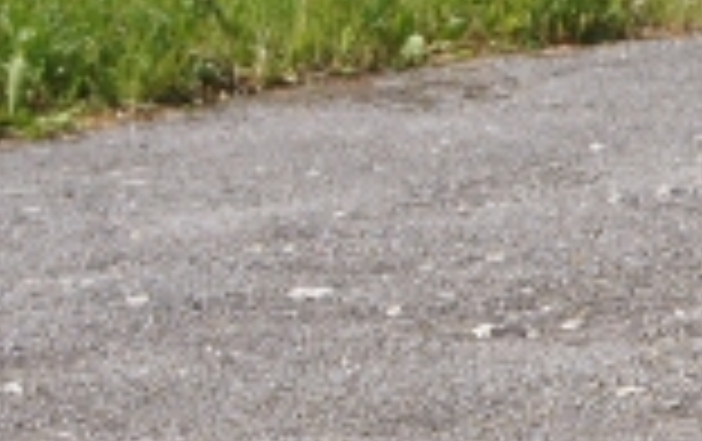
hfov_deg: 6.4
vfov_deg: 4.1
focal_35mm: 323
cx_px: 1260
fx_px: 6188
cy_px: 191
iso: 200
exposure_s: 1/200
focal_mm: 55
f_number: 13
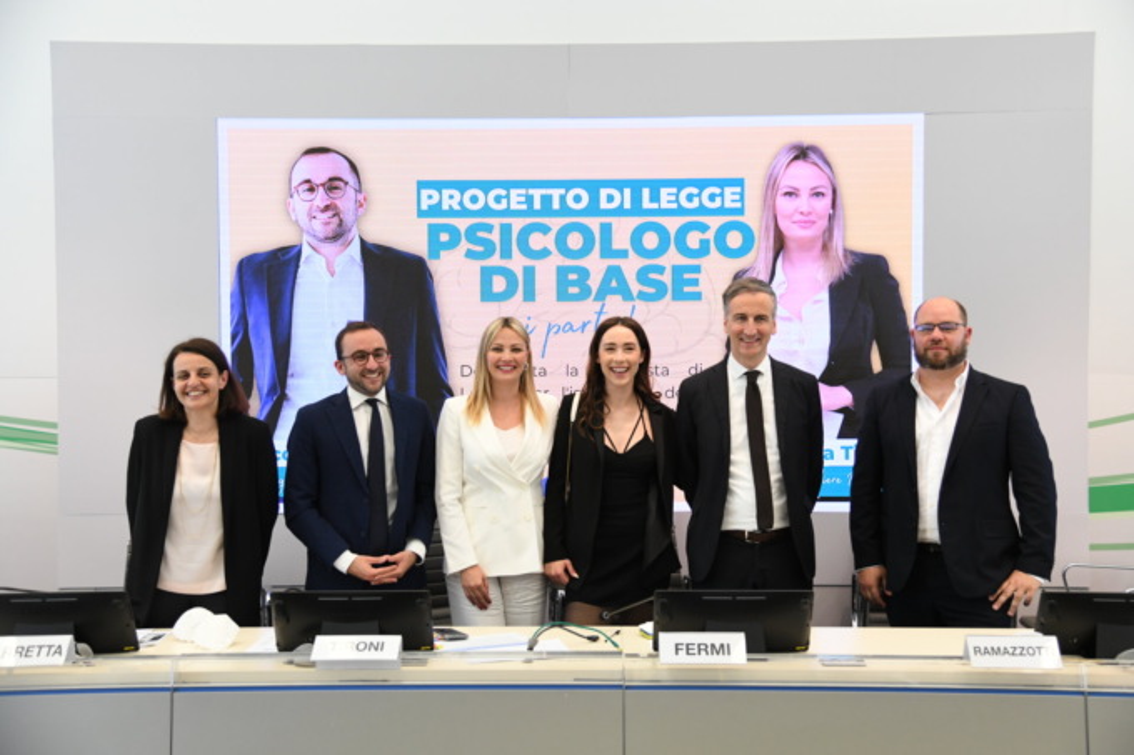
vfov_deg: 33.4
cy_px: 378
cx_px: 567
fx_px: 1260
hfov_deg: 48.5
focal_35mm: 40
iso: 1600
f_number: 4
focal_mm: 40
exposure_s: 1/320
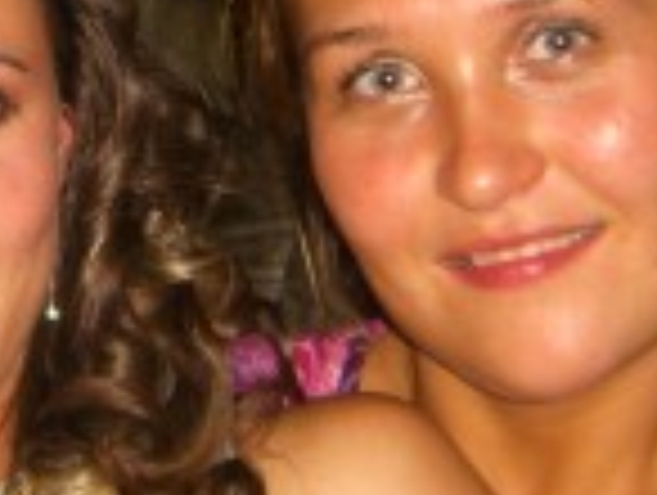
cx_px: 22
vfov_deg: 9.5
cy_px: 36
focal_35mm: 156
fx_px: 2966
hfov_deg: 12.5
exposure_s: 1/60
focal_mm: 7.9
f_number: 2.8
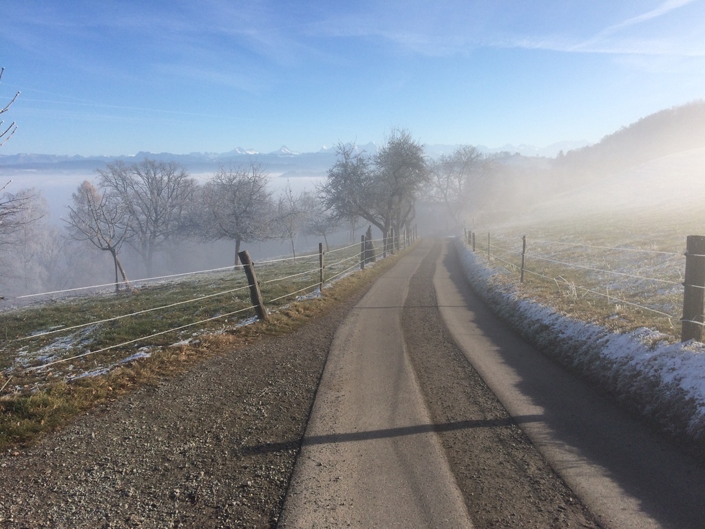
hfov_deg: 61.7
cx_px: 352
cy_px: 264
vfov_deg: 48.2
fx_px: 591
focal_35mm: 29
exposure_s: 1/2415
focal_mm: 4.15
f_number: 2.2
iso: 32
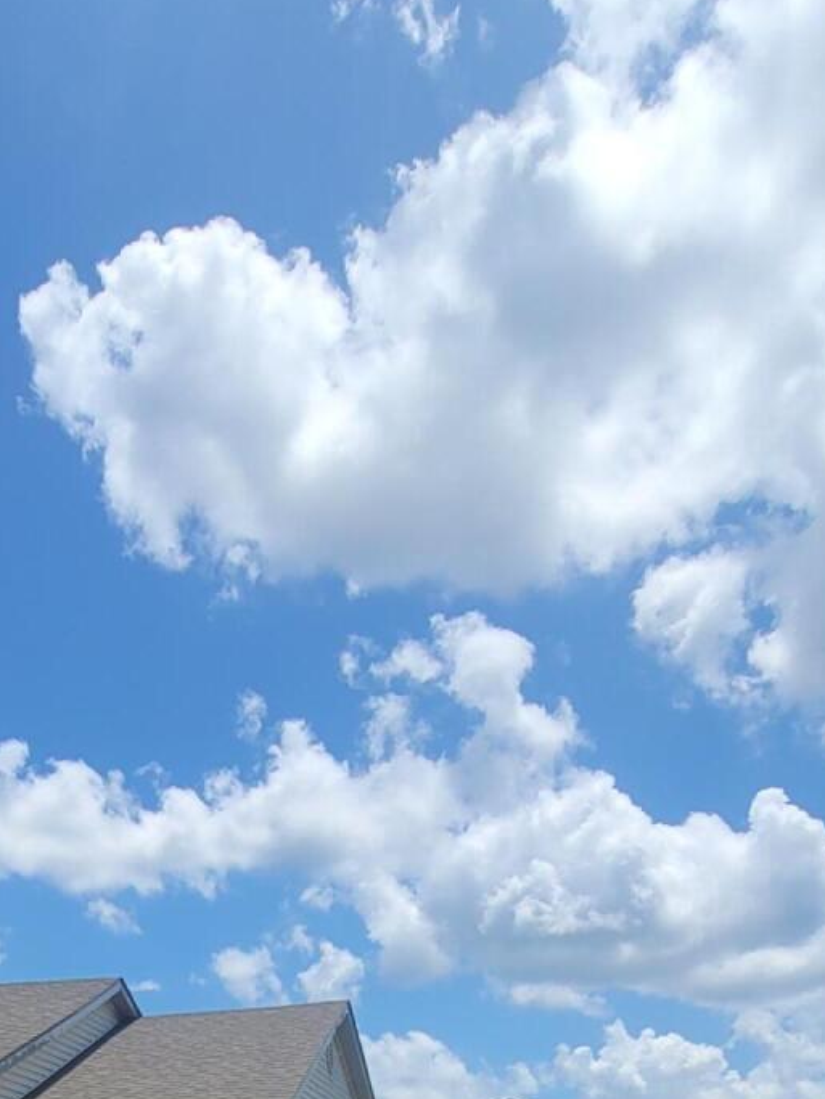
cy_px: 1338
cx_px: 252
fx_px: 1208
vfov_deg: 36.7
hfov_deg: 37.2
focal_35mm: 38
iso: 64
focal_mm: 2.2
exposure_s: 1/2921
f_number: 2.2
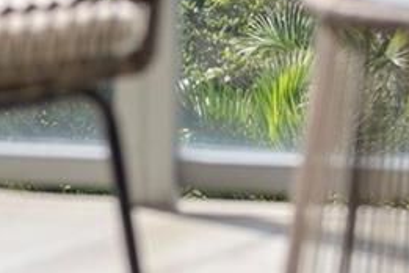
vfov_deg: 3.4
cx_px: 96
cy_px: -559
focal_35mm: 392
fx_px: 4453
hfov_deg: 5.3
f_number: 2.5
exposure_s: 1/320
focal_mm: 50
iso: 64
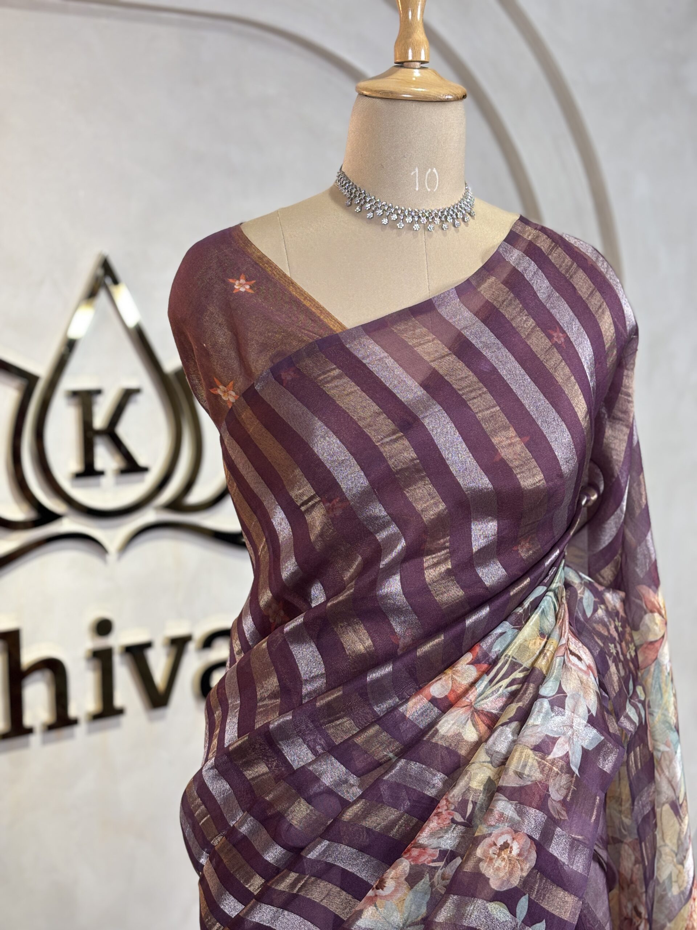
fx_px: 1396
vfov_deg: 36.8
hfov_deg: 28.0
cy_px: 465
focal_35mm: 52
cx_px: 348
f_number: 1.6
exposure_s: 1/50
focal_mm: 5.96
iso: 32
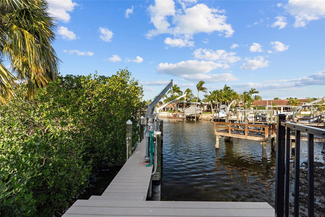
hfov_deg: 96.7
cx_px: 162
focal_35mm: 16
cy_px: 108
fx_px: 144
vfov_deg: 73.7
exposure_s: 1/100
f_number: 9
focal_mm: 16
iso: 250
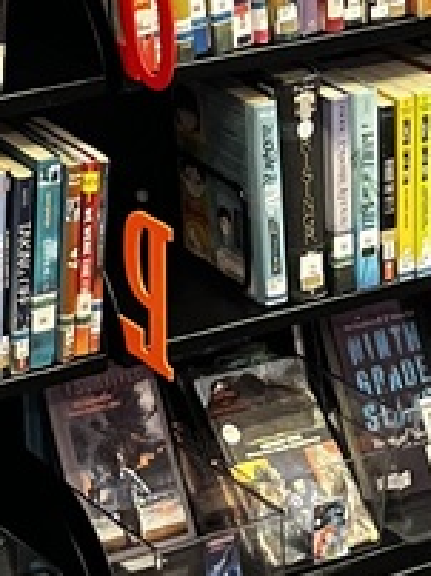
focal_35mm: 132
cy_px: -439
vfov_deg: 13.5
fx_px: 2196
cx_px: -234
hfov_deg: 10.8
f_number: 1.6
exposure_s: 1/60
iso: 160
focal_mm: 5.1
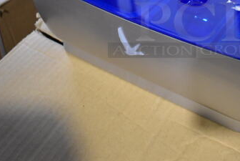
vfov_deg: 26.8
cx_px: 188
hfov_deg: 38.9
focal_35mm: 49
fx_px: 327
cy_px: 20
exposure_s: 1/125
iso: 4000
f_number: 3.5
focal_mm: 18
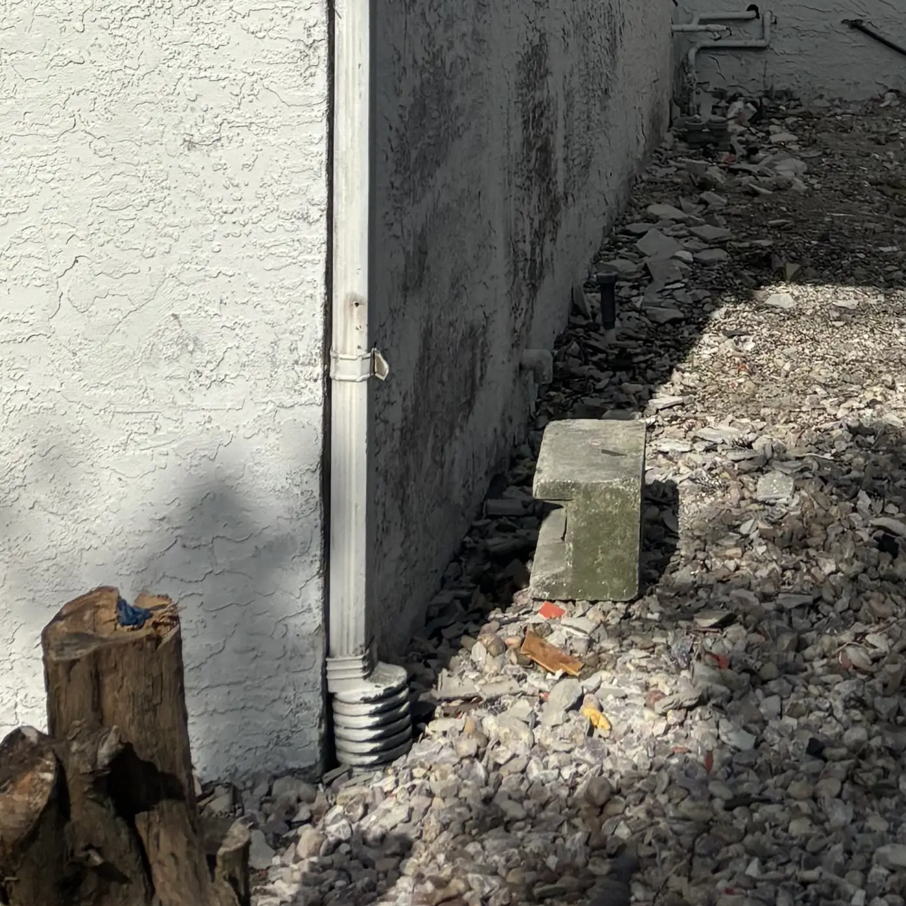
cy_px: -942
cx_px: 773
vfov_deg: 14.9
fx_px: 2783
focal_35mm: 94
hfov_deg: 18.3
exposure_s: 1/9901
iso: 50
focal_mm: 5.96
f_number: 1.6
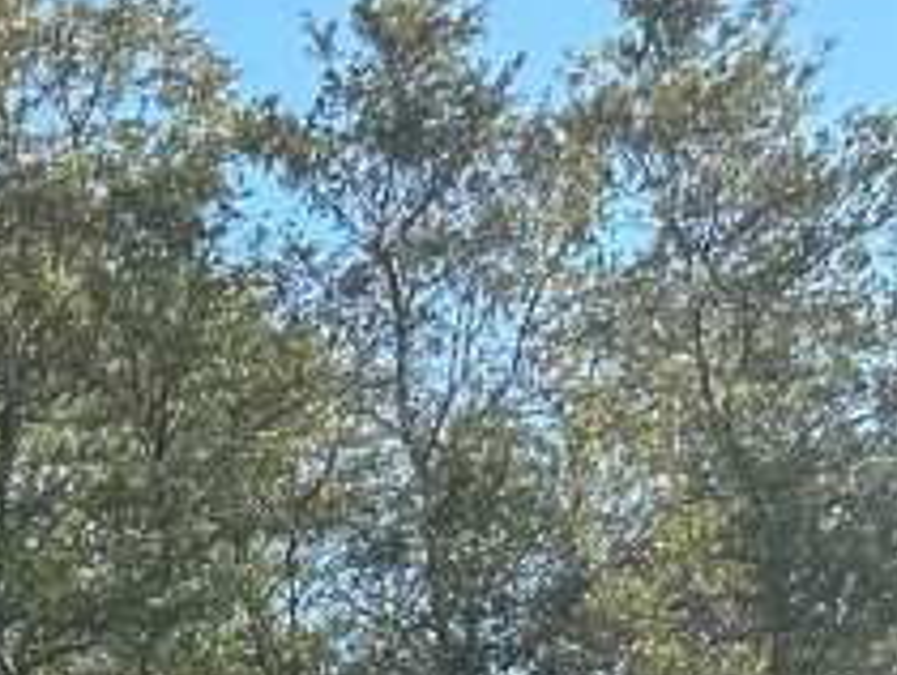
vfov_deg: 10.9
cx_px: -440
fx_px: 3035
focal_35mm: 117
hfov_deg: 15.5
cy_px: 1589
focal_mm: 6.86
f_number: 1.78
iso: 80
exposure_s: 1/999
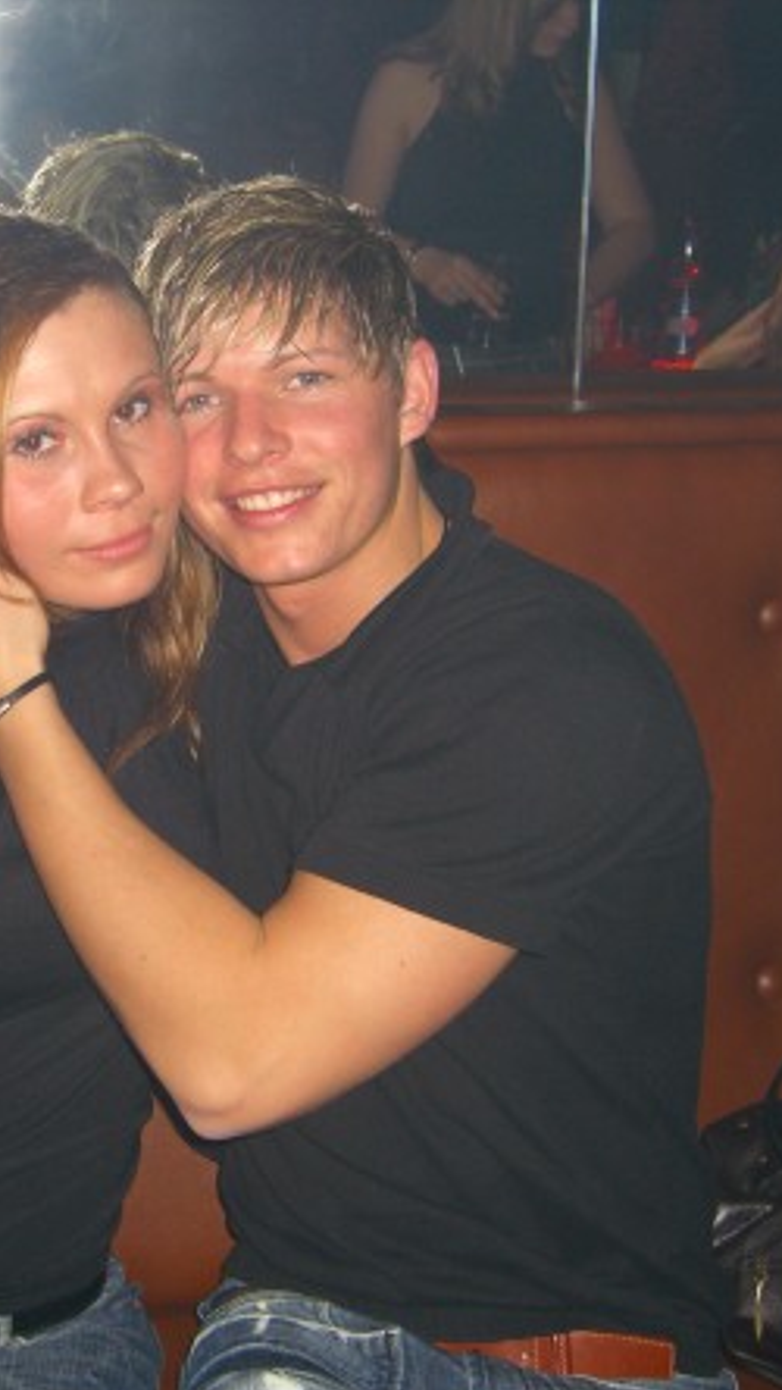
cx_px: 84
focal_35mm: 56
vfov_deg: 37.2
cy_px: 701
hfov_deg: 21.0
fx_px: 2063
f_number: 2.8
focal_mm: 7.9
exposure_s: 1/60
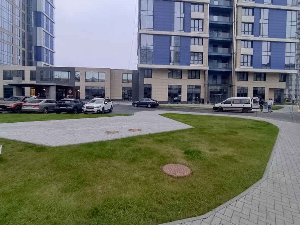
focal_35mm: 18
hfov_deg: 87.7
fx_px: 156
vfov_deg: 71.4
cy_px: 99
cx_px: 152
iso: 113
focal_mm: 1.6
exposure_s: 1/50
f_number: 2.2
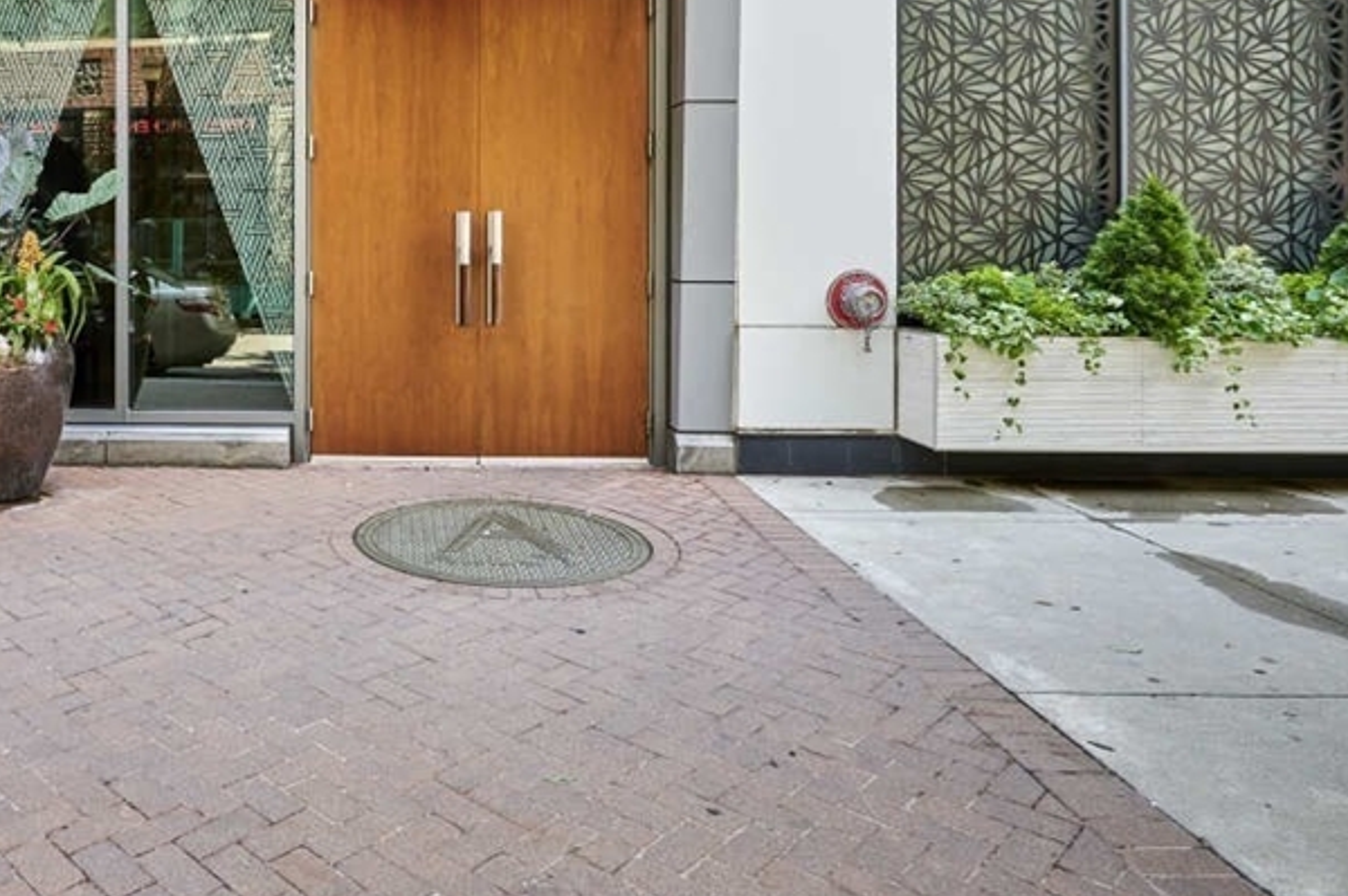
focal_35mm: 29
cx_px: 348
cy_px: 223
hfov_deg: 60.5
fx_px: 1085
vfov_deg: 43.4
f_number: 8
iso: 200
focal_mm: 17
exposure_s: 1/80
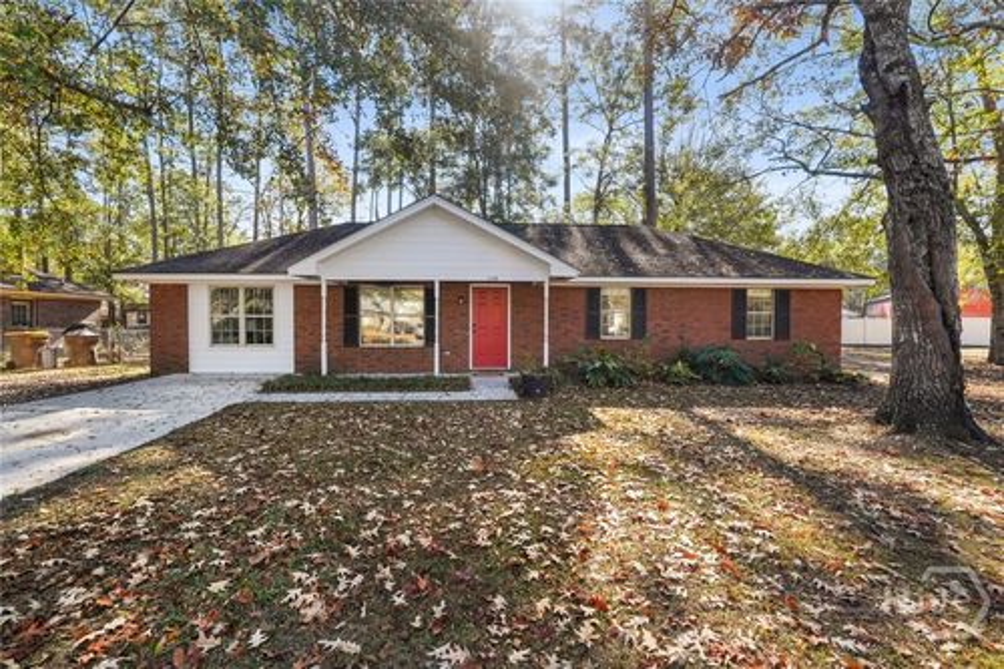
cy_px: 334
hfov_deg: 96.8
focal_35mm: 16
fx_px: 446
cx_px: 502
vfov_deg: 73.7
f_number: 9
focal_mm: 16
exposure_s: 1/250
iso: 1000
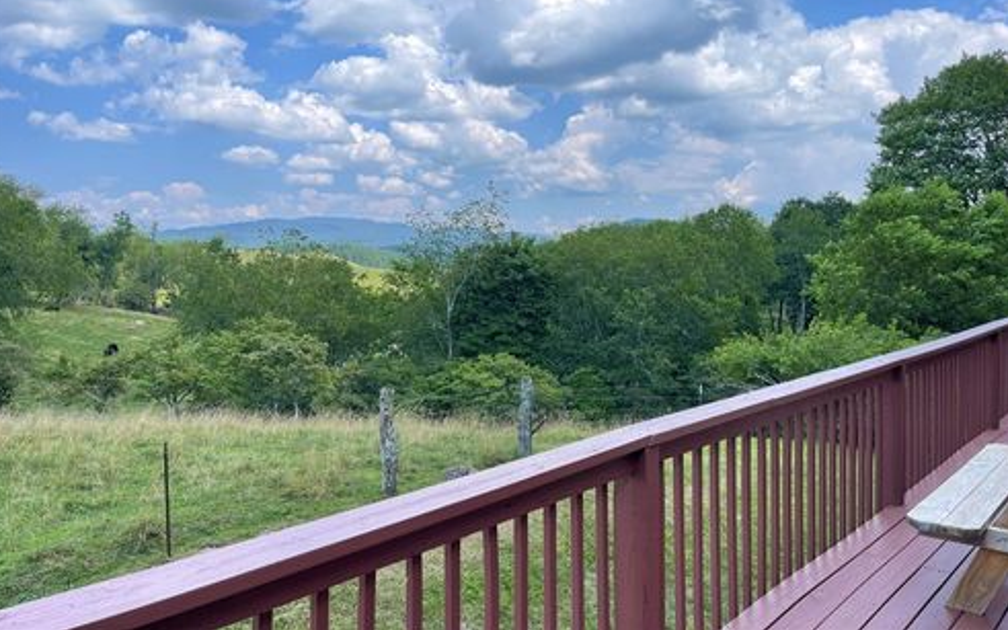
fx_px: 742
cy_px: 247
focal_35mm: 27
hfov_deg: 68.4
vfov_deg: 45.7
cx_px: 499
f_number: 1.6
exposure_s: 1/813
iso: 32
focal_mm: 5.1
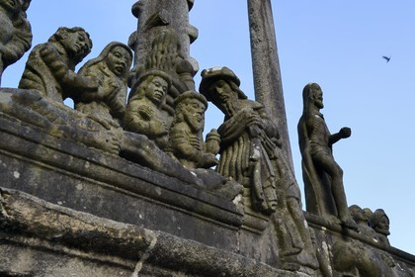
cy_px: 138
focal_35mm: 48
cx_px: 208
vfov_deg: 28.1
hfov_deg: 41.1
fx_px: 553
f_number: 8
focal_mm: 48
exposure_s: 1/100
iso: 200
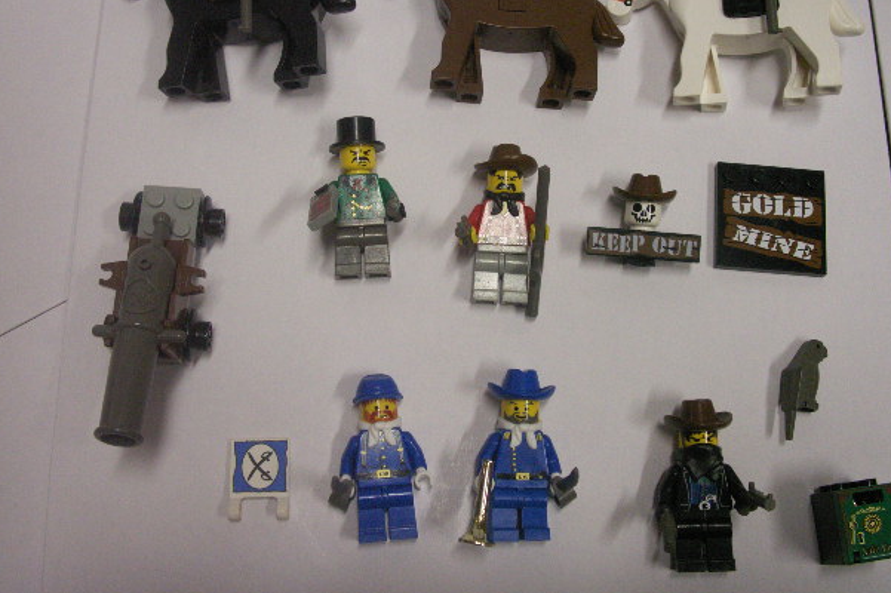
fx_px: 1014
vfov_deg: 32.5
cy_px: 248
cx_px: 451
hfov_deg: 47.4
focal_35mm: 41
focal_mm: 7.7
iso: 160
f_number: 3.5
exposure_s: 1/40
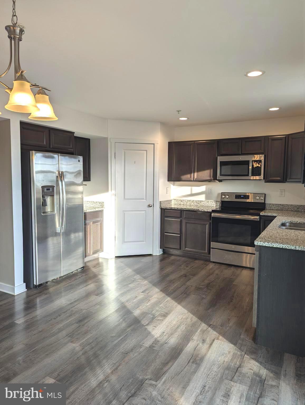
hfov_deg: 56.9
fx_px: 281
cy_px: 202
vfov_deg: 71.5
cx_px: 152
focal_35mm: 24
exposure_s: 1/242
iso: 45
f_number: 1.85
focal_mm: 6.81
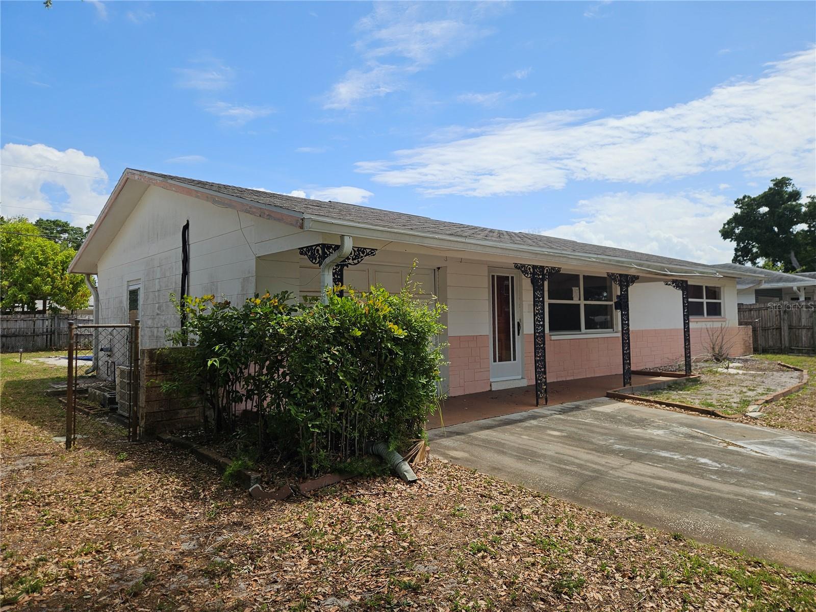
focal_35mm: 23
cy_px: 306
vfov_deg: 58.9
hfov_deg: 73.9
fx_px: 542
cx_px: 408
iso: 25
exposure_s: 1/2483
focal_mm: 5.4
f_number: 1.8
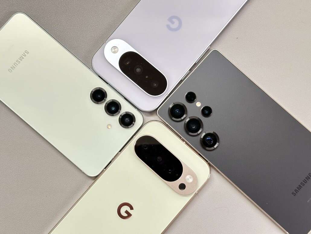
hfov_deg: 39.6
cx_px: 156
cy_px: 117
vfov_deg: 30.3
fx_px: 431
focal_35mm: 48
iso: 500
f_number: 1.78
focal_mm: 6.86
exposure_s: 1/35
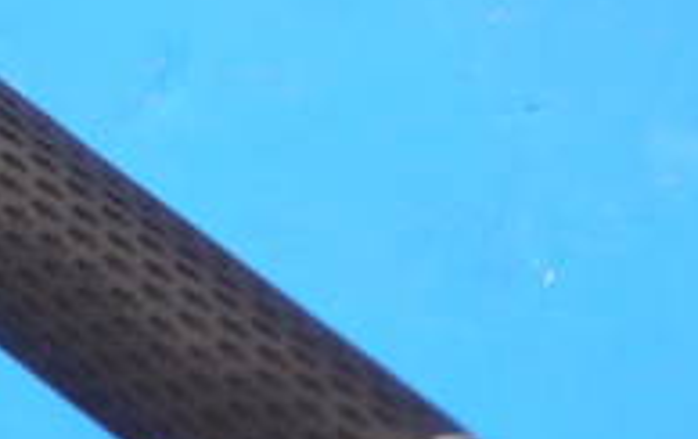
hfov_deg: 7.1
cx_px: -180
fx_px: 5583
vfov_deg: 4.5
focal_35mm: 293
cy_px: 0
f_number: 5.6
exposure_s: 1/80
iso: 800
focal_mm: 42
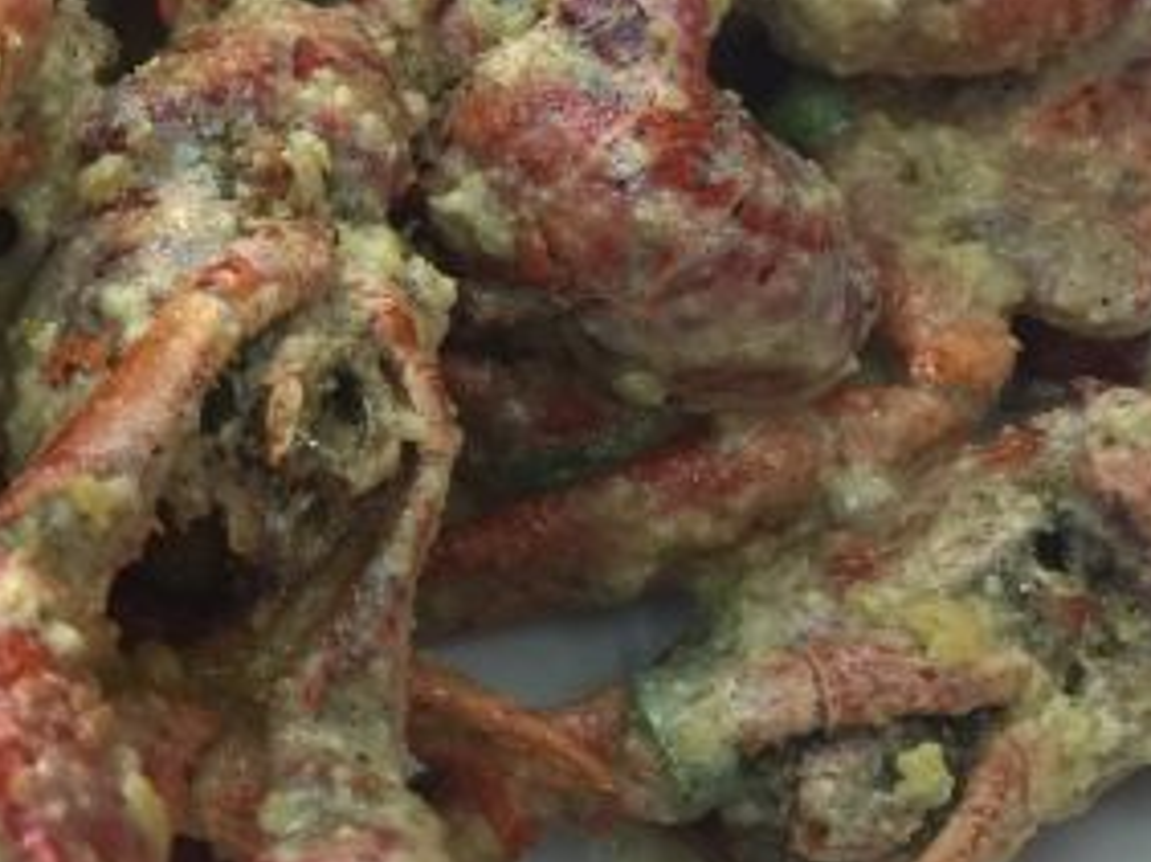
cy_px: 214
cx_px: -245
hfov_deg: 24.4
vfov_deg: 20.3
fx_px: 2392
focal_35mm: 72
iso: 80
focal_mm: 4.15
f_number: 2.2
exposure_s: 1/17
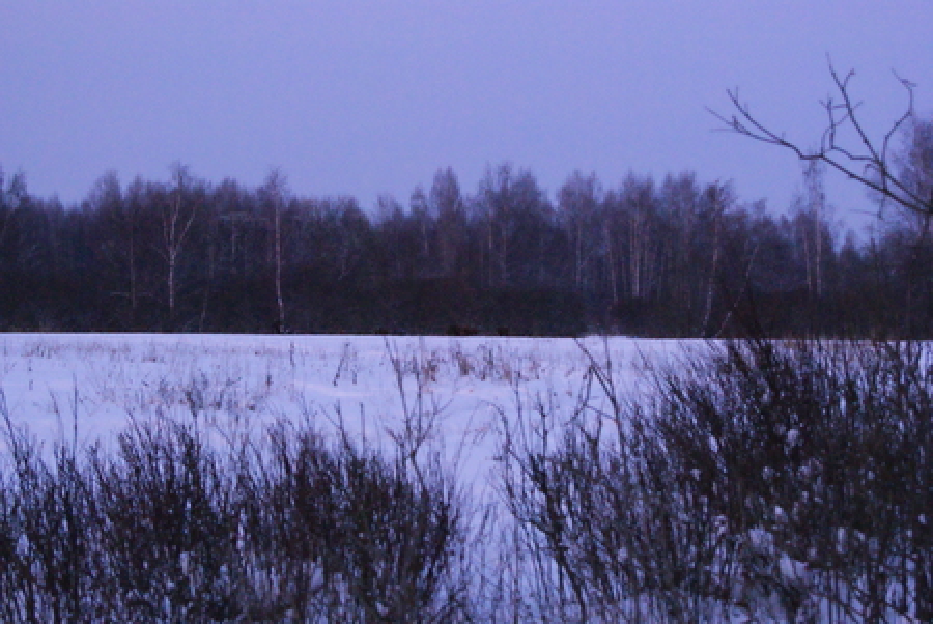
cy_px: 312
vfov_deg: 16.6
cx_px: 466
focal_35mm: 82
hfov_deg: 24.6
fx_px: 2140
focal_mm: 55
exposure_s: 1/100
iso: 3200
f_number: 6.3
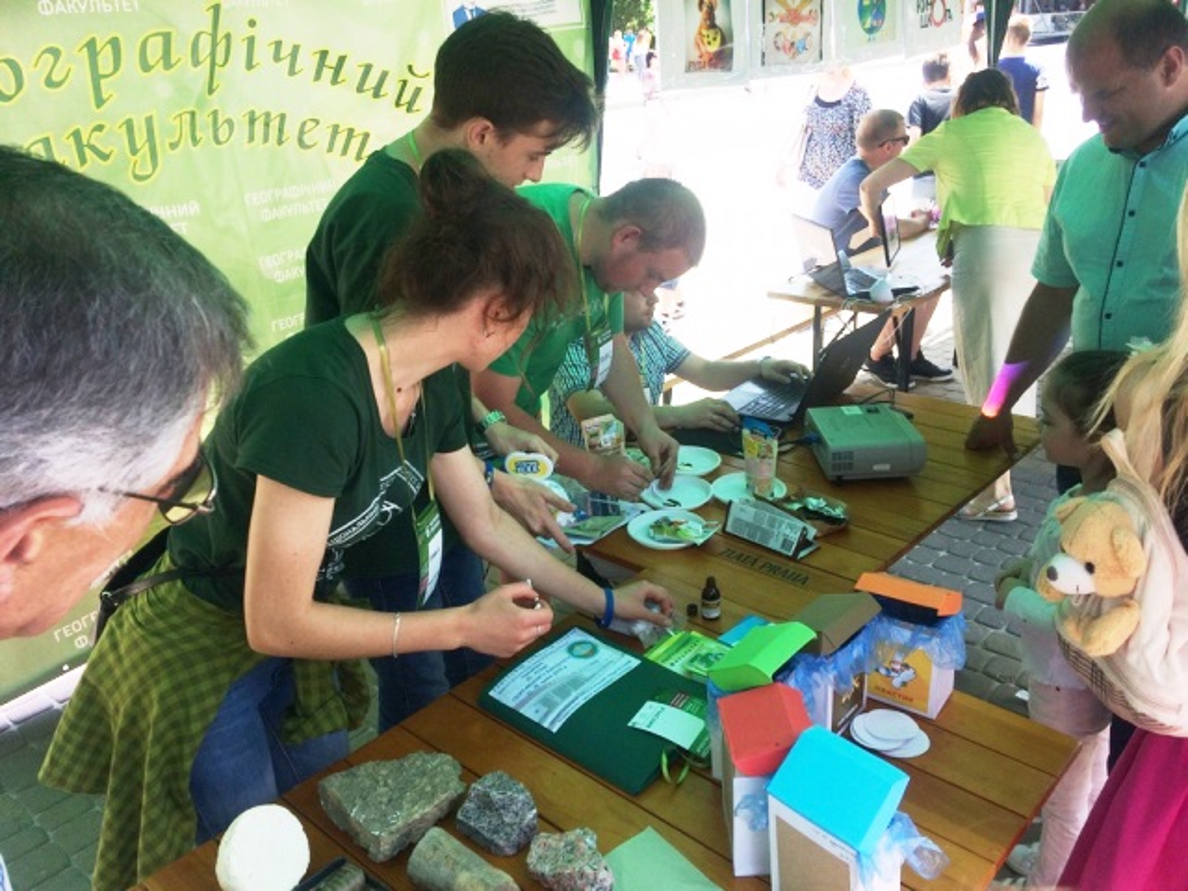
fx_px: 995
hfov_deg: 61.7
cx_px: 594
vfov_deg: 48.2
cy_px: 446
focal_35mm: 29
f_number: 2.2
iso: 32
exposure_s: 1/373
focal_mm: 4.15
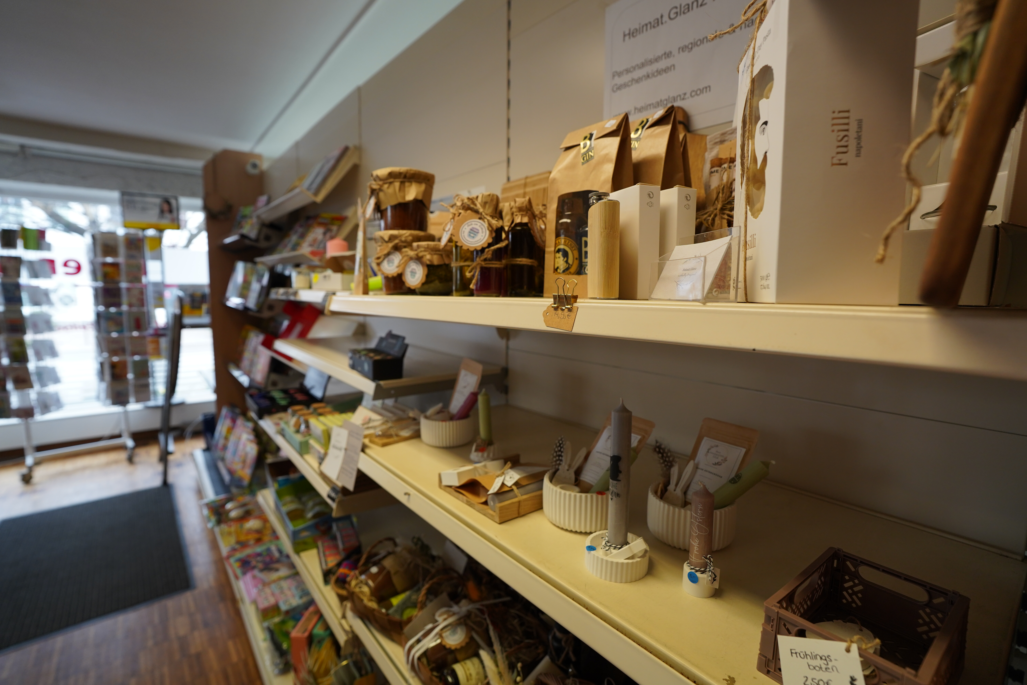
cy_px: 342
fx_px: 456
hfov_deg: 96.7
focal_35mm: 16
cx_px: 514
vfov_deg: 73.7
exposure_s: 1/160
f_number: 4
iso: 640
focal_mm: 16
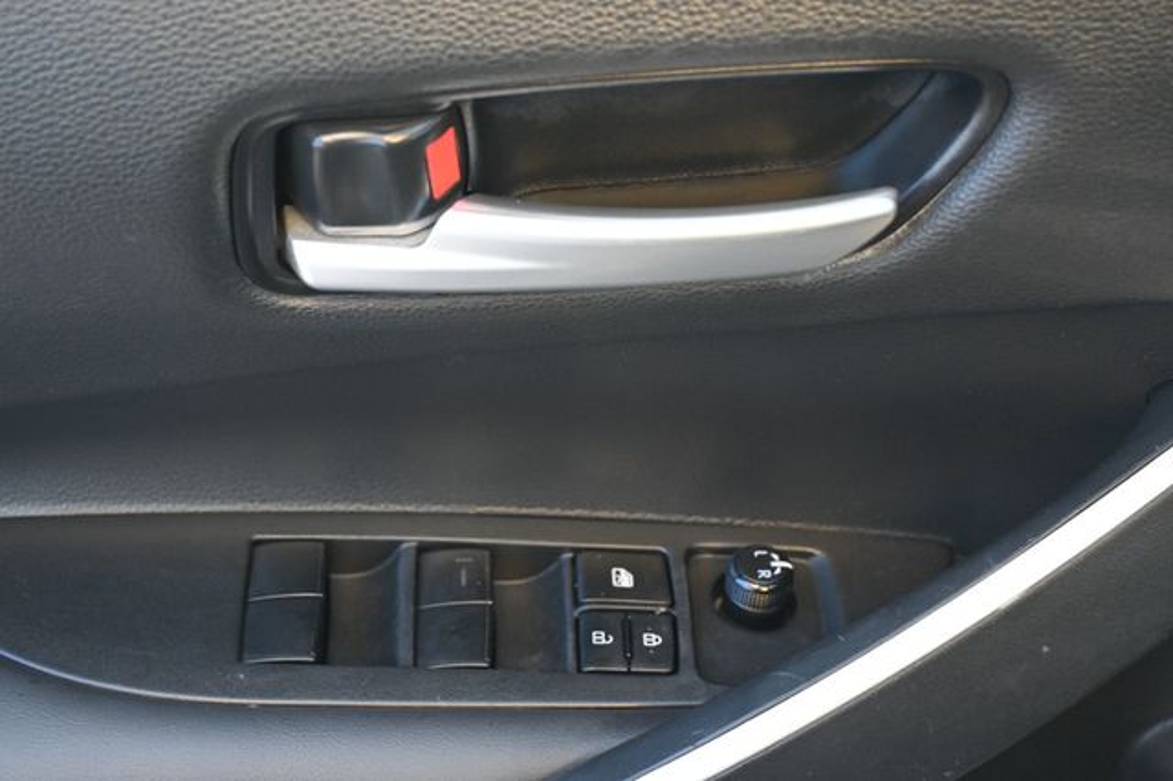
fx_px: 1807
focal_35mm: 56
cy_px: 390
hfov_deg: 36.0
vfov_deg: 24.4
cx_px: 586
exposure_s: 1/125
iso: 1800
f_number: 5.3
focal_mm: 37
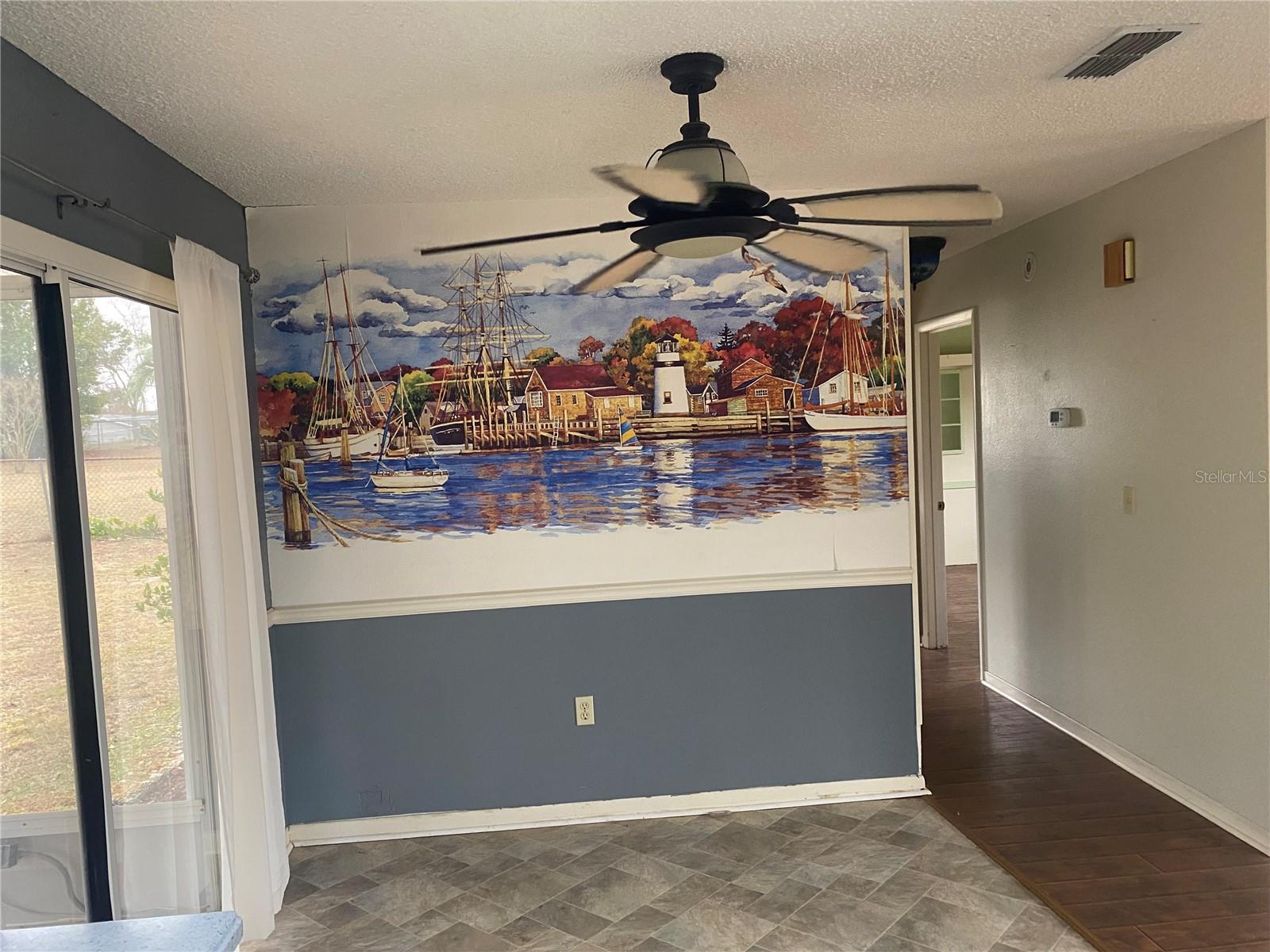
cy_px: 476
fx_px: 954
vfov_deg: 53.1
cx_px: 635
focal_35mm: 26
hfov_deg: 67.3
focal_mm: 4.25
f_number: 1.8
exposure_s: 1/60
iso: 250
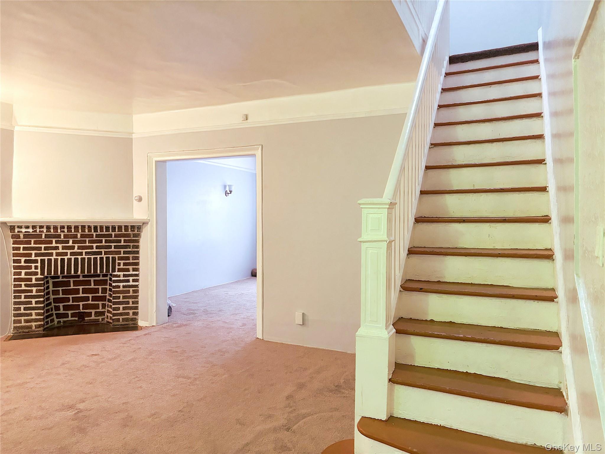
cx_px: 302
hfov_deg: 67.3
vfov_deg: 53.1
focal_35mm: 26
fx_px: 454
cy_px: 227
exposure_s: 1/60
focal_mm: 5.96
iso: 250
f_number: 1.6
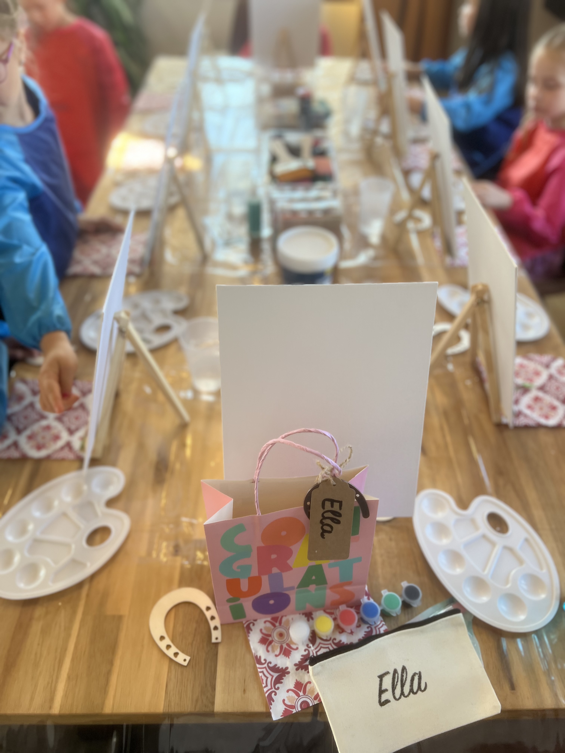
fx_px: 566
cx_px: 282
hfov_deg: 53.1
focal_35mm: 26
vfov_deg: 67.3
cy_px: 376
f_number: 1.5
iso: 64
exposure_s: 1/121
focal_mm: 5.7
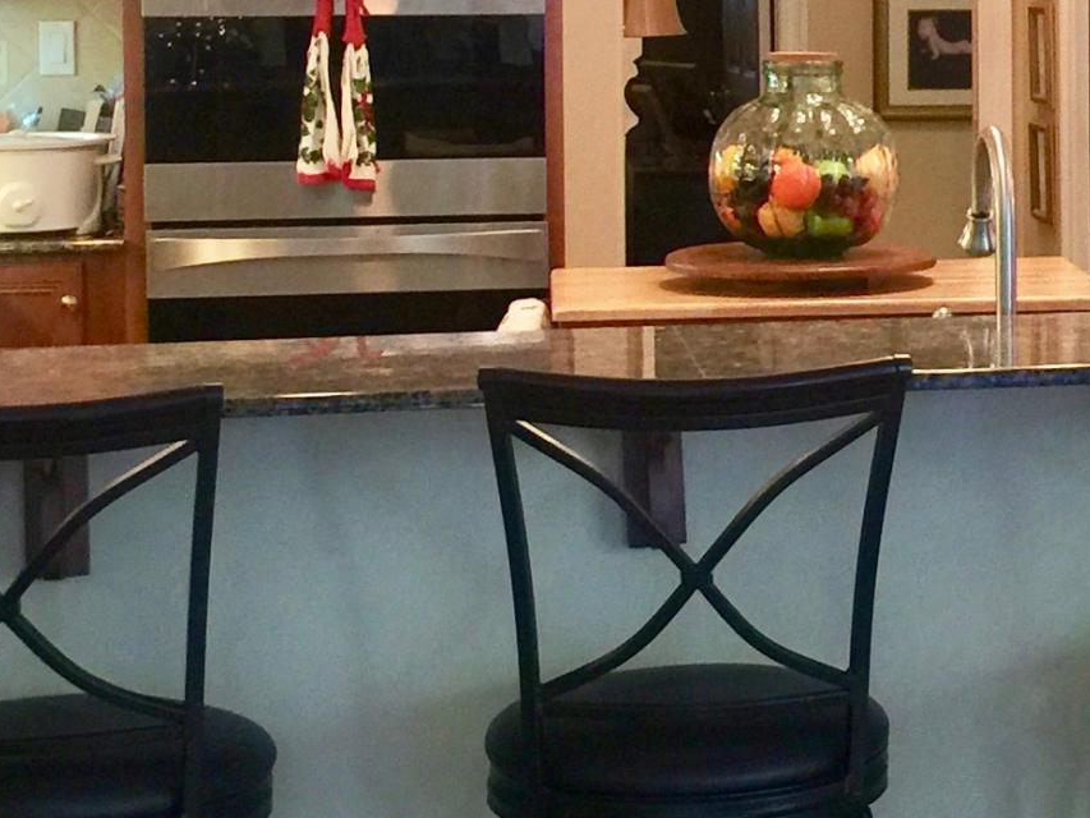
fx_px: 3212
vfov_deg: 14.4
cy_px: 78
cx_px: 1110
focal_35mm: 102
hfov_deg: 18.7
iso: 64
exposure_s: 1/15
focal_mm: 4.15
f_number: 2.2
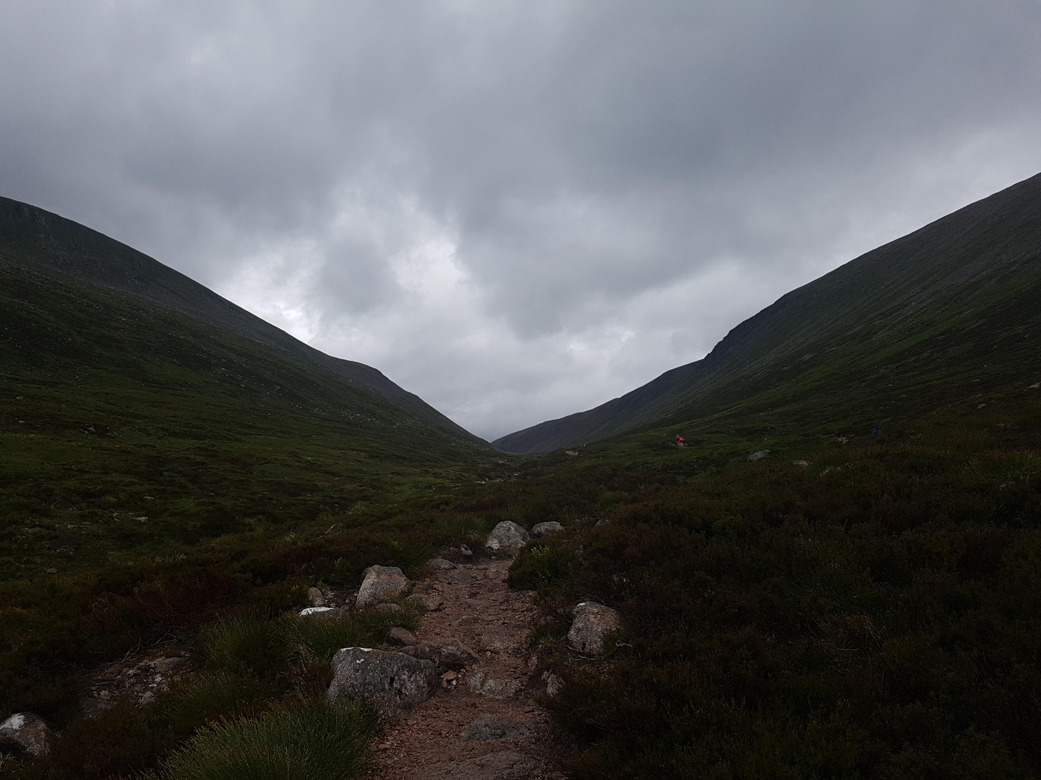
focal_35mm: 26
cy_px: 390
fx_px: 782
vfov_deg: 53.1
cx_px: 520
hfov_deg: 67.3
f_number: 1.7
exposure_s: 1/4024
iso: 50
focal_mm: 4.2
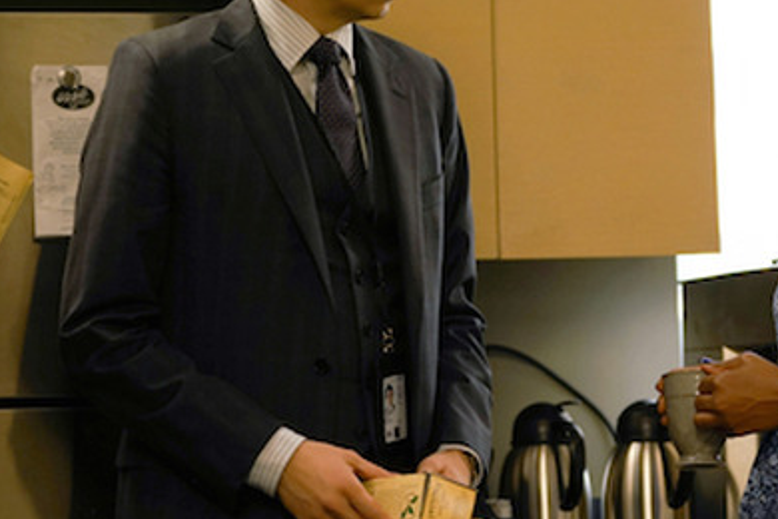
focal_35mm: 148
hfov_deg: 13.8
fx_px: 3198
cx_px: 644
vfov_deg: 9.3
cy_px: 273
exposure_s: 1/50
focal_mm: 74
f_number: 2.8
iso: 640
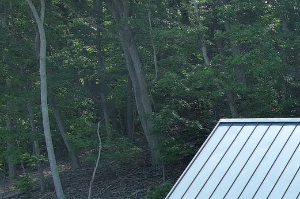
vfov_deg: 11.6
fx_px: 950
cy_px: 273
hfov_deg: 15.7
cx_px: 512
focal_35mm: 114
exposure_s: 1/248
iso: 100
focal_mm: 10.57
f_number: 2.8
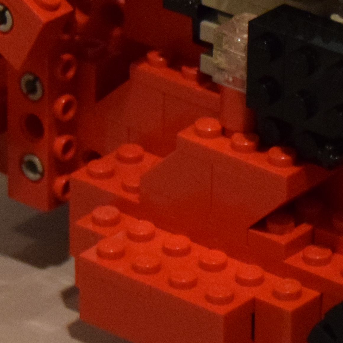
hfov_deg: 5.1
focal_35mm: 345
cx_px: 125
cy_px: -26
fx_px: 3868
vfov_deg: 5.1
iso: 2800
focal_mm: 52
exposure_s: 1/60
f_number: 5.6
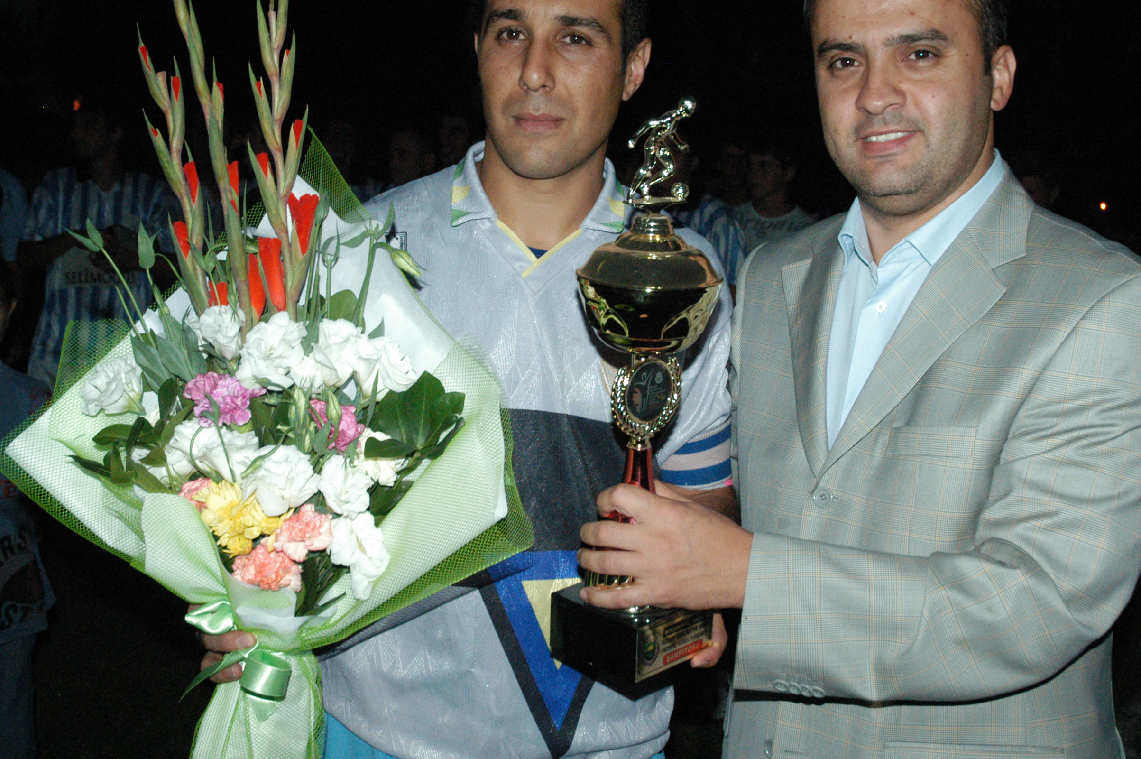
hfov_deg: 39.1
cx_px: 657
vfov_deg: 26.6
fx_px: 1603
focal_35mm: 51
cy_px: 337
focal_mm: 27
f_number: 6.3
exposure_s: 1/60
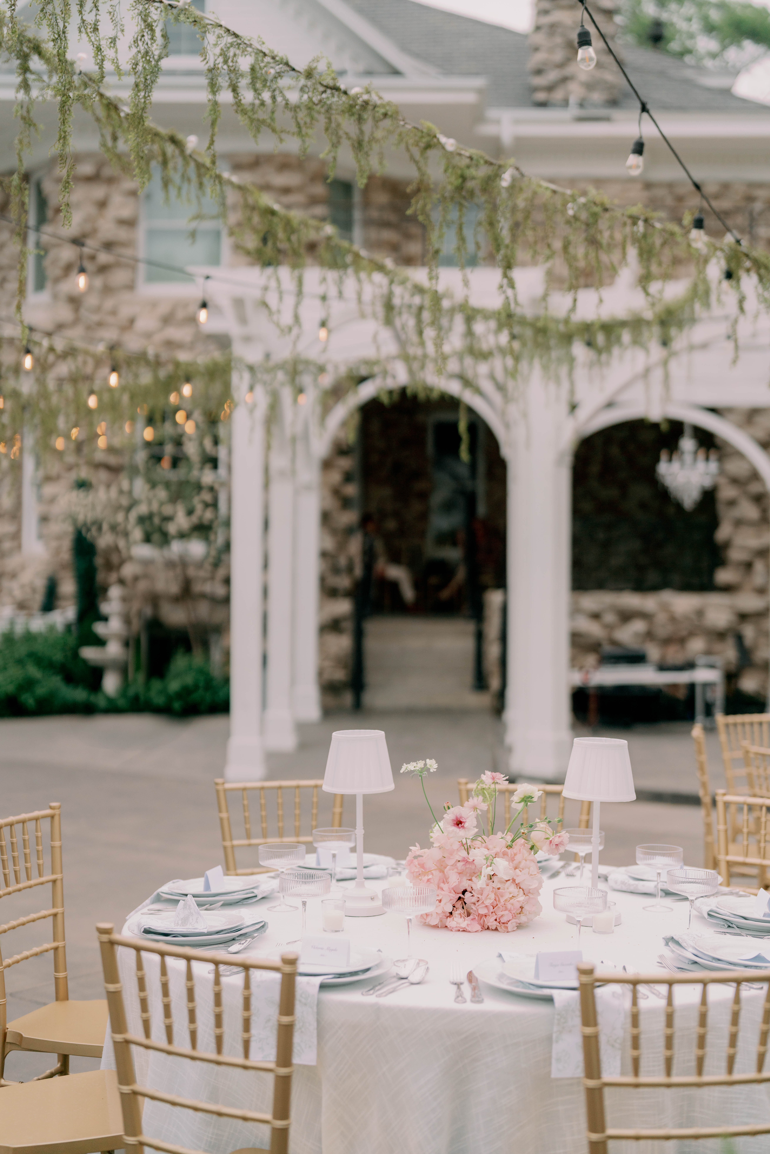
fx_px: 1604
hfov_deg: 27.0
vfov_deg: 39.6
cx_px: 385
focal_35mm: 50
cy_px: 577
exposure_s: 1/2500
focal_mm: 50
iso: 200
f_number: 1.6
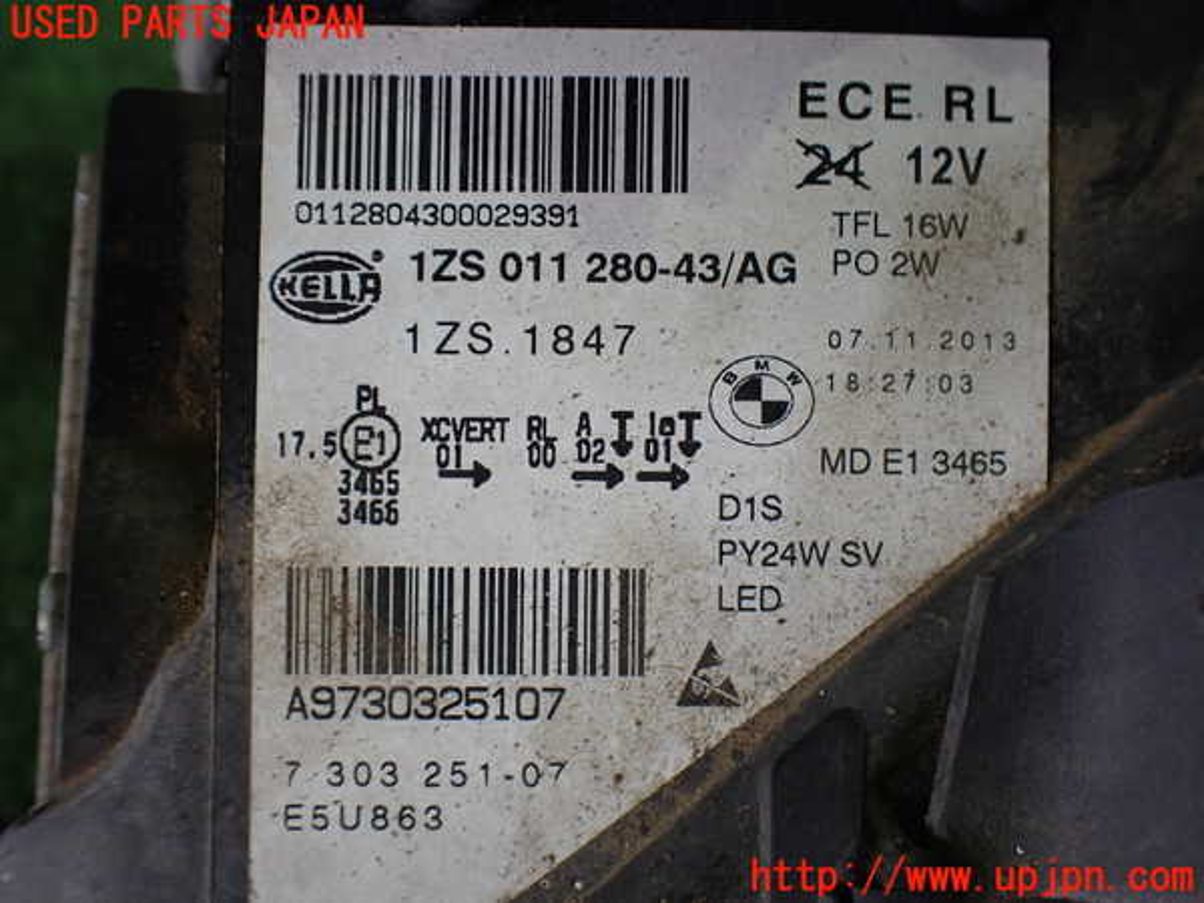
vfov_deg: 46.8
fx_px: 1043
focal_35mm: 30
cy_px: 452
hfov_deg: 60.0
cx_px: 602
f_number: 2.3
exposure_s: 1/125
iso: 200
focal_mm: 5.4
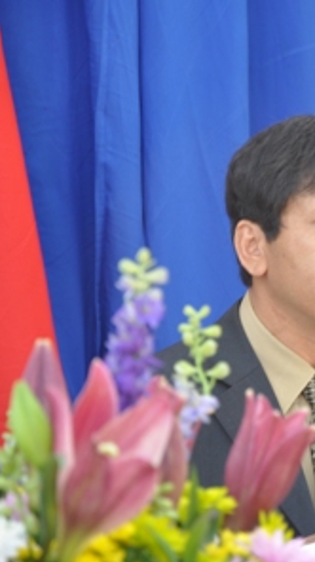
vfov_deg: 8.6
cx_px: 412
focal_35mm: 250
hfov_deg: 4.8
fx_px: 3718
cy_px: 281
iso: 200
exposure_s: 1/30
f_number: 5.6
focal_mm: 105
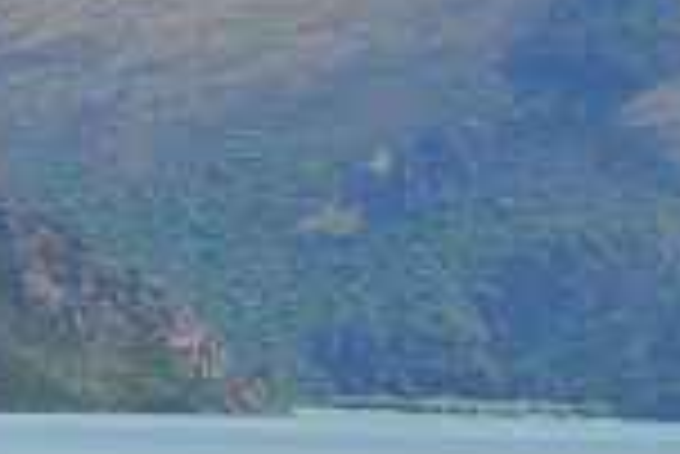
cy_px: -240
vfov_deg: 2.9
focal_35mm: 472
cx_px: -90
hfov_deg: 4.4
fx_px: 8917
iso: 100
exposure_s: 1/250
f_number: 8
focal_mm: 95
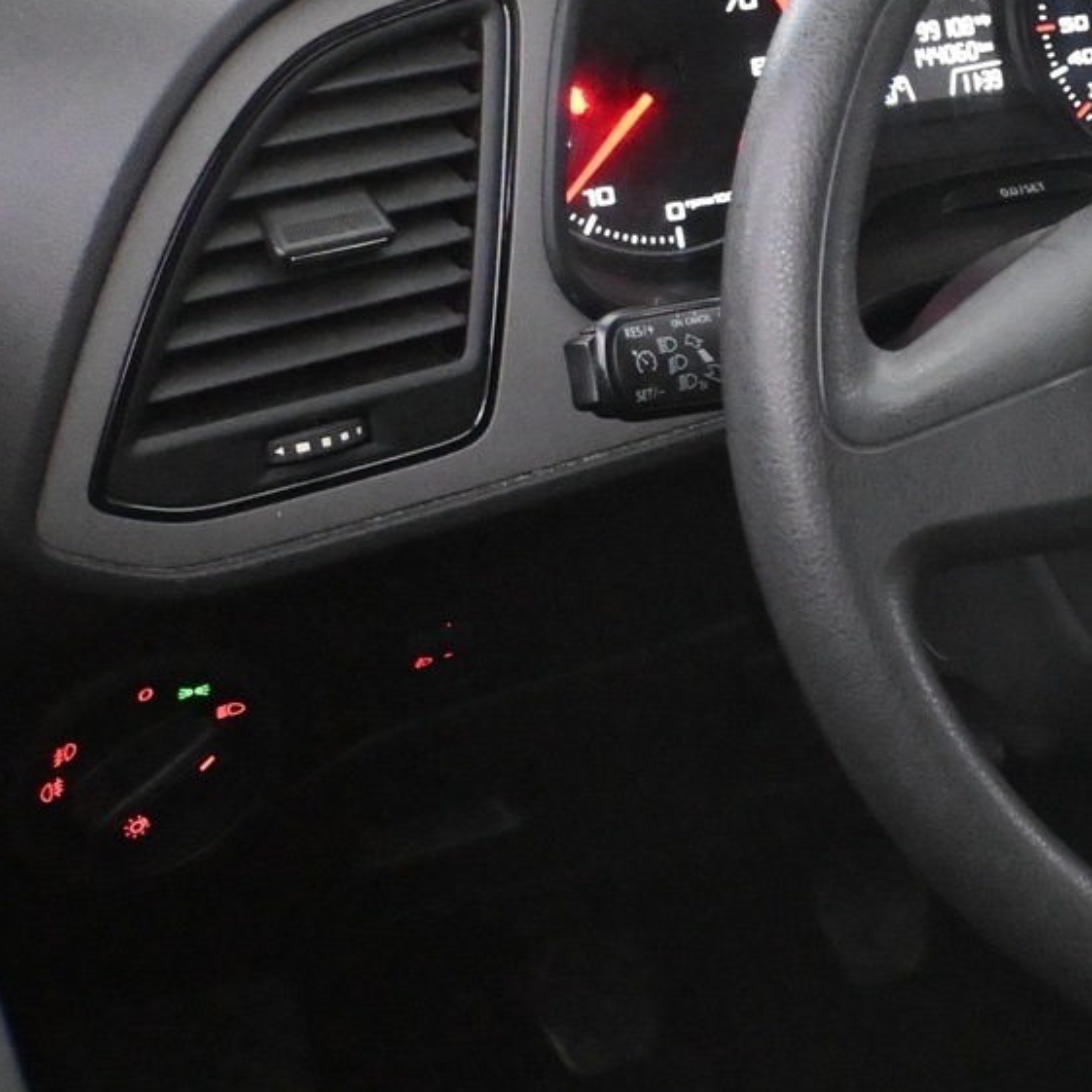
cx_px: 1394
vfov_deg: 20.8
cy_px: 354
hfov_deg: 19.4
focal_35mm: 83
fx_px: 2957
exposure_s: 1/60
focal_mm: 22.5
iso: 10000
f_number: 4
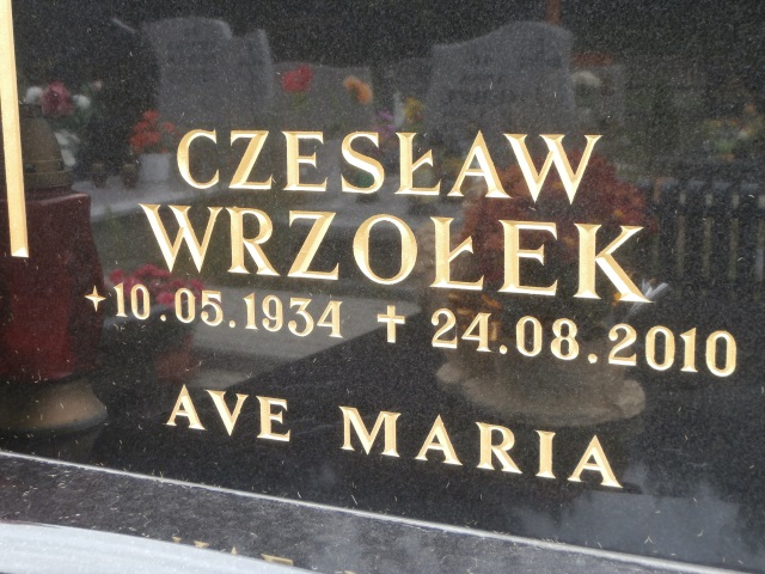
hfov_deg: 33.8
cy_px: 287
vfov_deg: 25.7
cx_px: 382
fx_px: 1260
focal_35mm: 57
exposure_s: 1/50
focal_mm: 10.11
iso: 100
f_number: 4.5
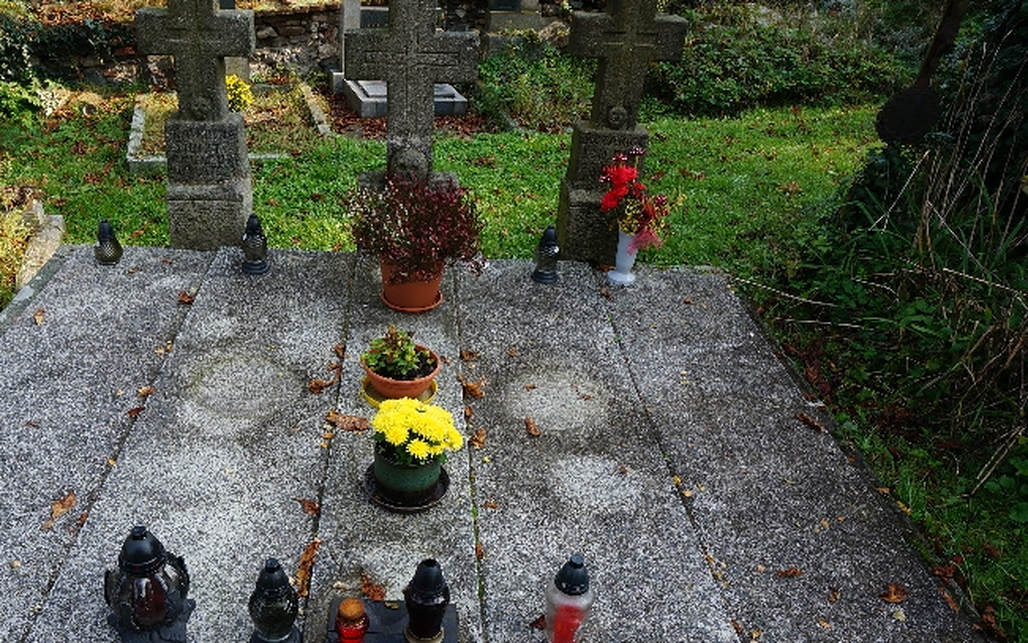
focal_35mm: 30
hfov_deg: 62.4
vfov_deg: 41.7
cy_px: 382
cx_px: 415
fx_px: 841
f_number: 7.1
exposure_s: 1/80
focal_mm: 16
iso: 100
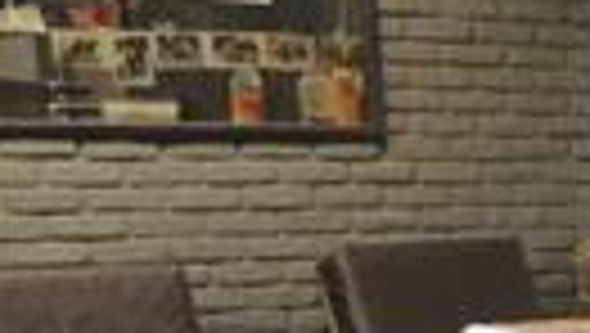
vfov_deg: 9.2
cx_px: 1432
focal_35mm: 128
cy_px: 513
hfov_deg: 12.8
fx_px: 2005
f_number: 2.5
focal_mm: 4.3
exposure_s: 1/8
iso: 560
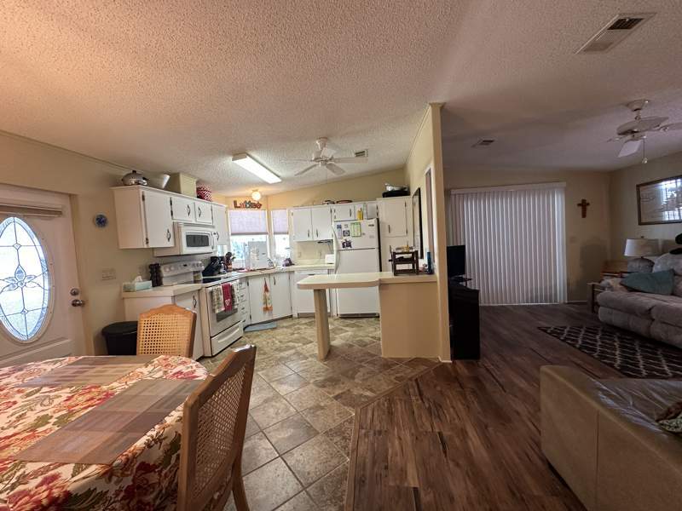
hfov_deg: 102.1
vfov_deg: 85.7
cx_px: 341
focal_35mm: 14
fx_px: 276
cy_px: 256
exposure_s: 1/60
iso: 160
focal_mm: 2.22
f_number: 2.2
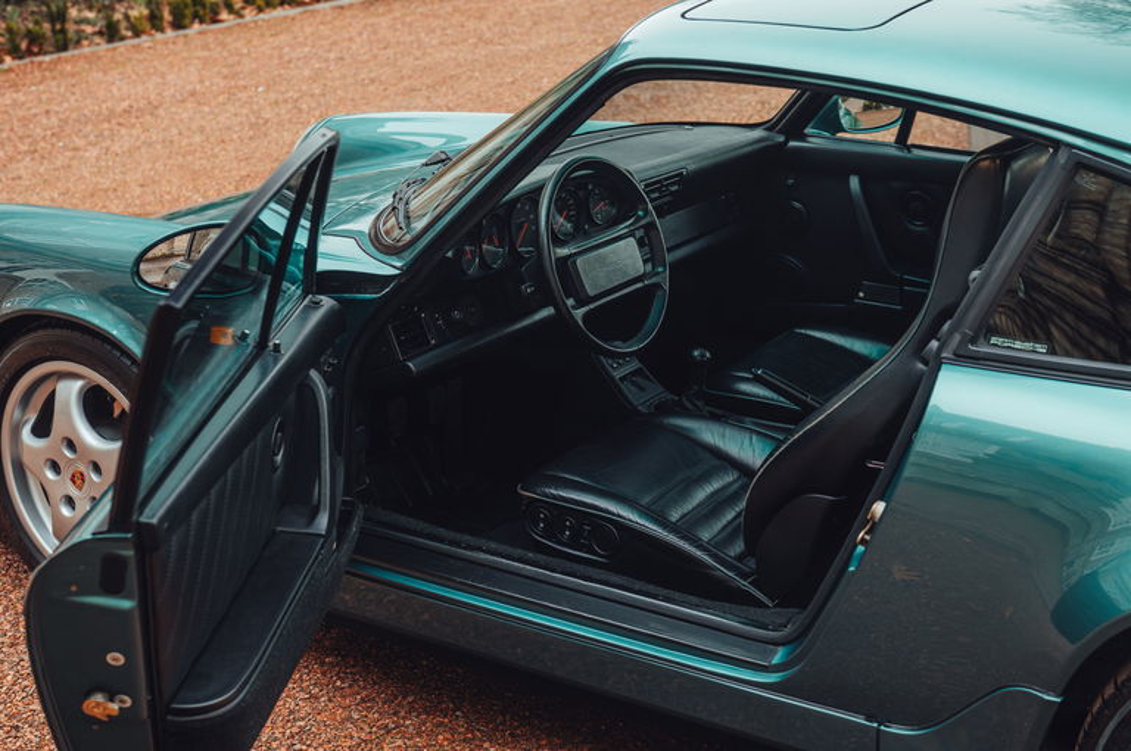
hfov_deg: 36.3
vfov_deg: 24.6
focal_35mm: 55
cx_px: 566
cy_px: 376
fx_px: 1726
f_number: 5
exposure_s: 1/80
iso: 800
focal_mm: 55
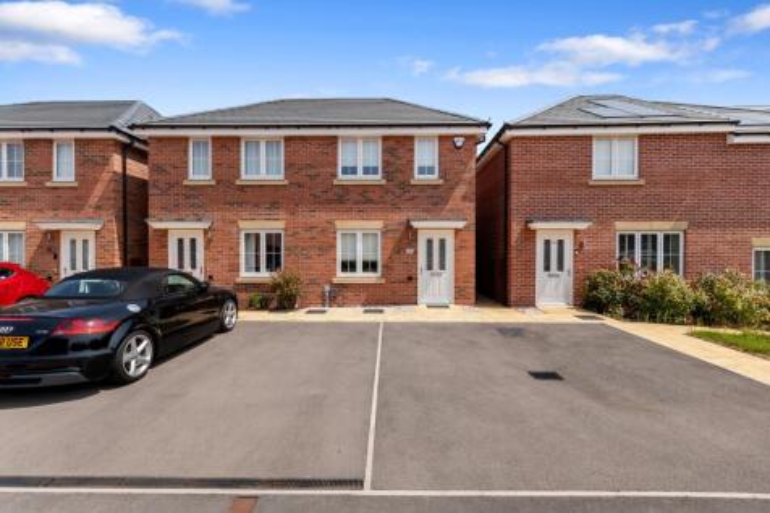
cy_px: 256
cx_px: 385
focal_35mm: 17
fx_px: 363
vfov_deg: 70.4
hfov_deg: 93.3
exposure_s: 1/200
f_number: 10
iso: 400
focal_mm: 16
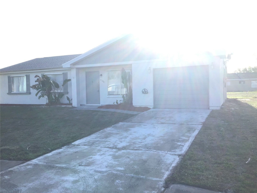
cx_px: 128
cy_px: 96
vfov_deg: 45.4
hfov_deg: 58.4
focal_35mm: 31
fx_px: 230
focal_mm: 3.3
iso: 25
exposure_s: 1/590
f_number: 2.4
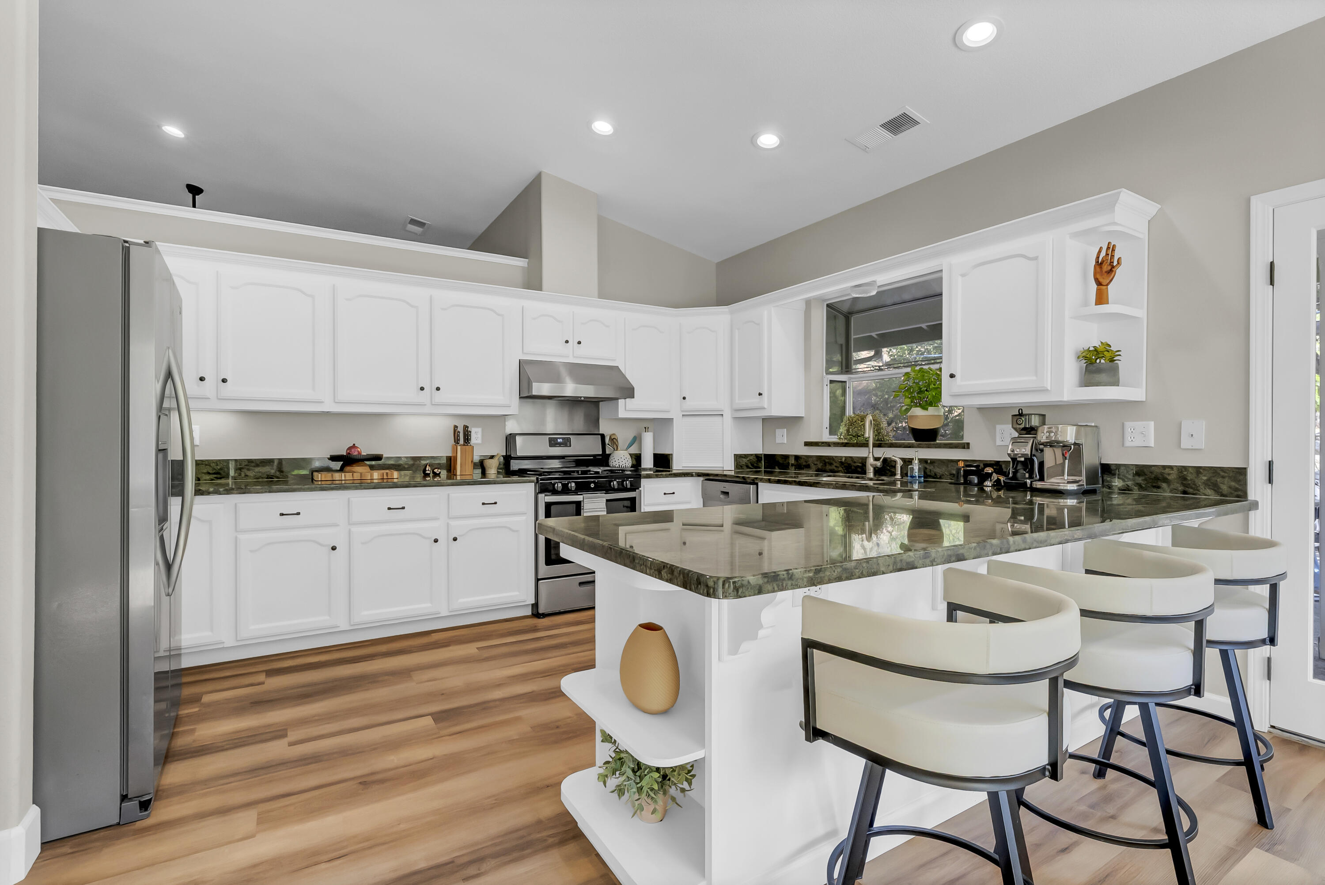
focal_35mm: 16
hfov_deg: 96.7
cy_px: 442
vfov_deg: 73.8
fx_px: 589
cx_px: 662
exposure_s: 1/80
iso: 1600
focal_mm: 16
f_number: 10
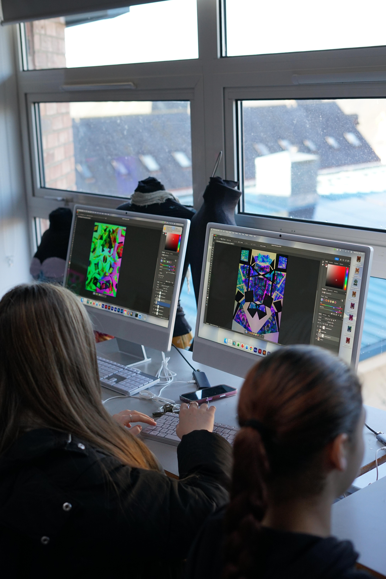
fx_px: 804
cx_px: 193
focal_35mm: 50
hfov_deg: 27.0
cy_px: 290
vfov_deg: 39.6
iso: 640
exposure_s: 1/250
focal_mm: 50
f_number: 3.5
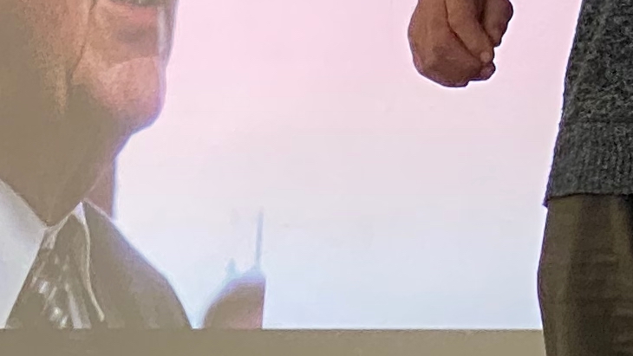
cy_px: -395
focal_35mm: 313
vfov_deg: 3.8
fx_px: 5255
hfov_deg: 6.7
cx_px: 1138
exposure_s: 1/50
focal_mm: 6
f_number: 2
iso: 160
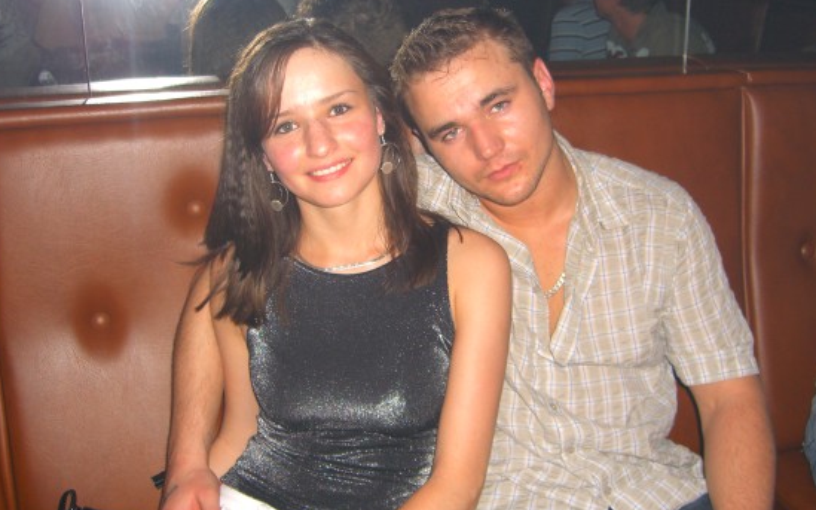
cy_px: 263
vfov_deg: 29.2
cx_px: 427
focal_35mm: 44
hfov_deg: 45.3
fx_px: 978
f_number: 2.8
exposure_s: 1/60
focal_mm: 7.9
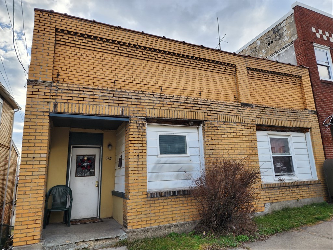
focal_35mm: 23
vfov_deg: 58.9
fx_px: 221
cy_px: 125
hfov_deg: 73.9
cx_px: 166
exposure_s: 1/355
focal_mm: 6.4
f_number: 1.8
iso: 12
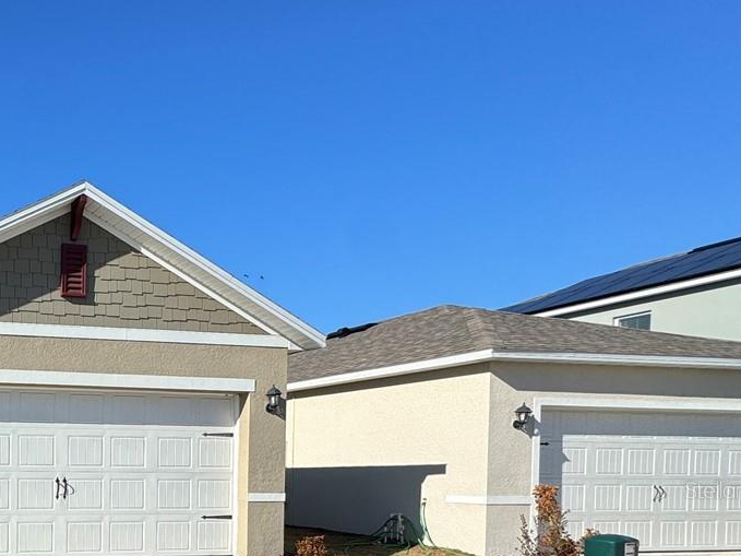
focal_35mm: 33
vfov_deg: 40.1
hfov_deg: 42.6
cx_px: -85
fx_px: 706
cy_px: 489
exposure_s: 1/1672
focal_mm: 2.22
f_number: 2.2
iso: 40
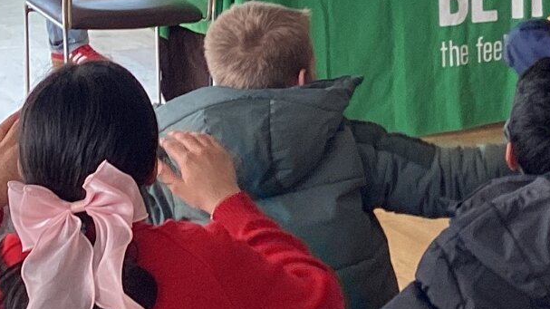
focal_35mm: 114
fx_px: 1662
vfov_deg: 10.5
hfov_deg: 18.2
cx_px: 587
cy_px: 9
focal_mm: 3.3
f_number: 2.4
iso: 50
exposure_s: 1/120
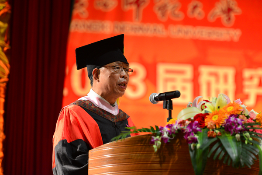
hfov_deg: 15.8
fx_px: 946
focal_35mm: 130
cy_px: 88
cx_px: 131
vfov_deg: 10.5
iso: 1600
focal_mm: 130
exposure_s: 1/60
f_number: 3.2
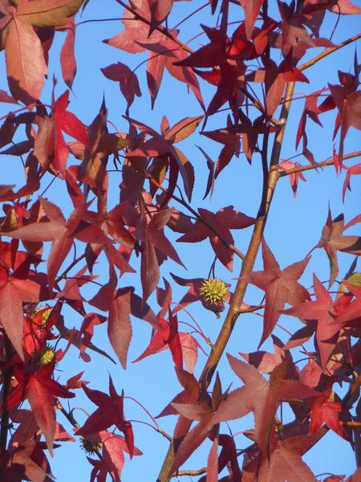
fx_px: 2322
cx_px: 180
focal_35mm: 167
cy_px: 241
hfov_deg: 8.9
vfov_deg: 11.8
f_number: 5.4
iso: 100
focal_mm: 29.8
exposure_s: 1/250
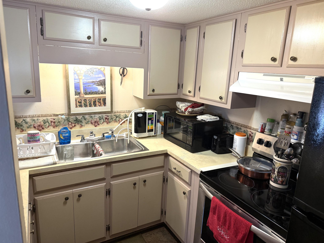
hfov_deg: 71.6
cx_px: 162
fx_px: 225
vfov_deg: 56.8
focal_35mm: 24
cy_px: 122
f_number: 1.78
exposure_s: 1/60
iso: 160
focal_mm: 6.76
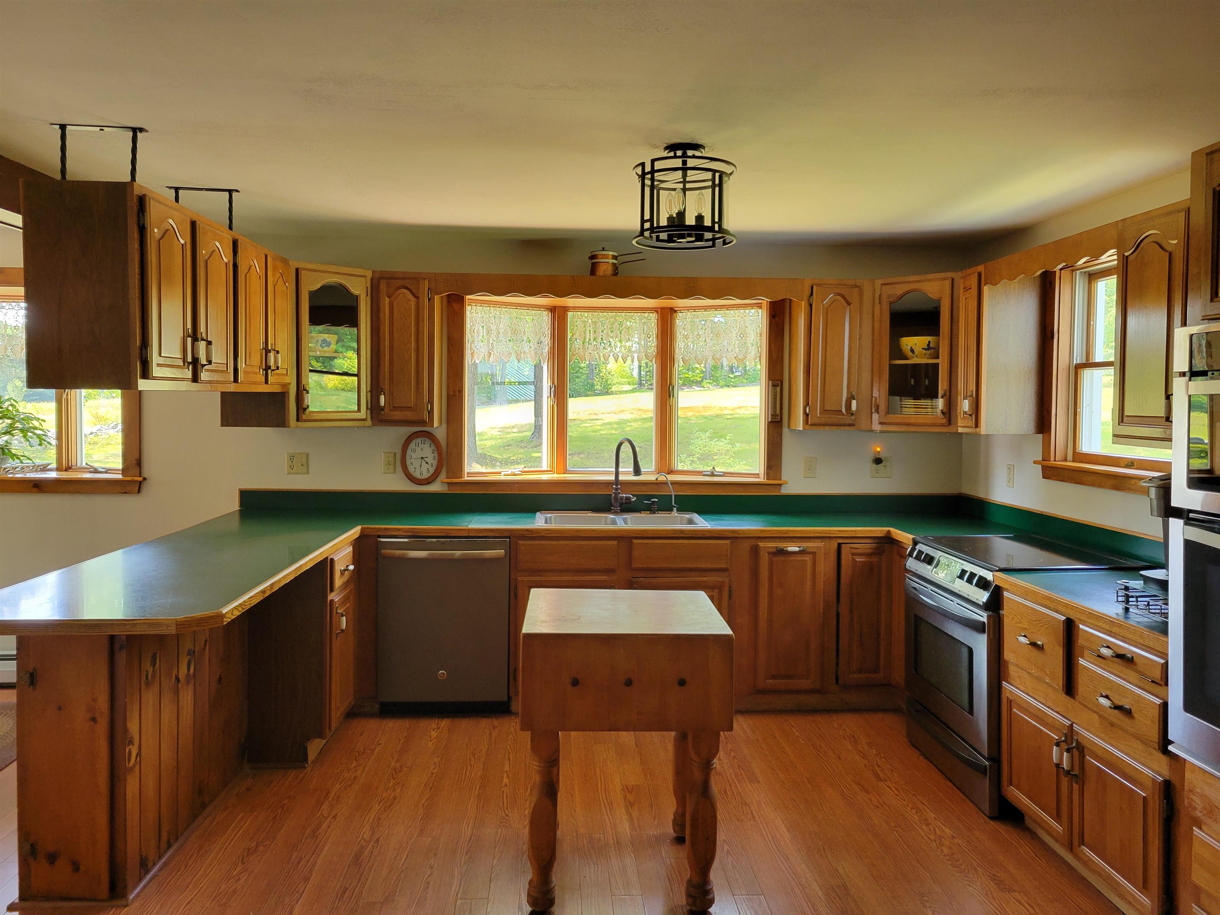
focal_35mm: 26
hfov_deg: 67.3
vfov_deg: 53.1
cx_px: 610
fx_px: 916
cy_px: 458
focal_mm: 5.4
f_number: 1.8
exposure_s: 1/120
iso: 250
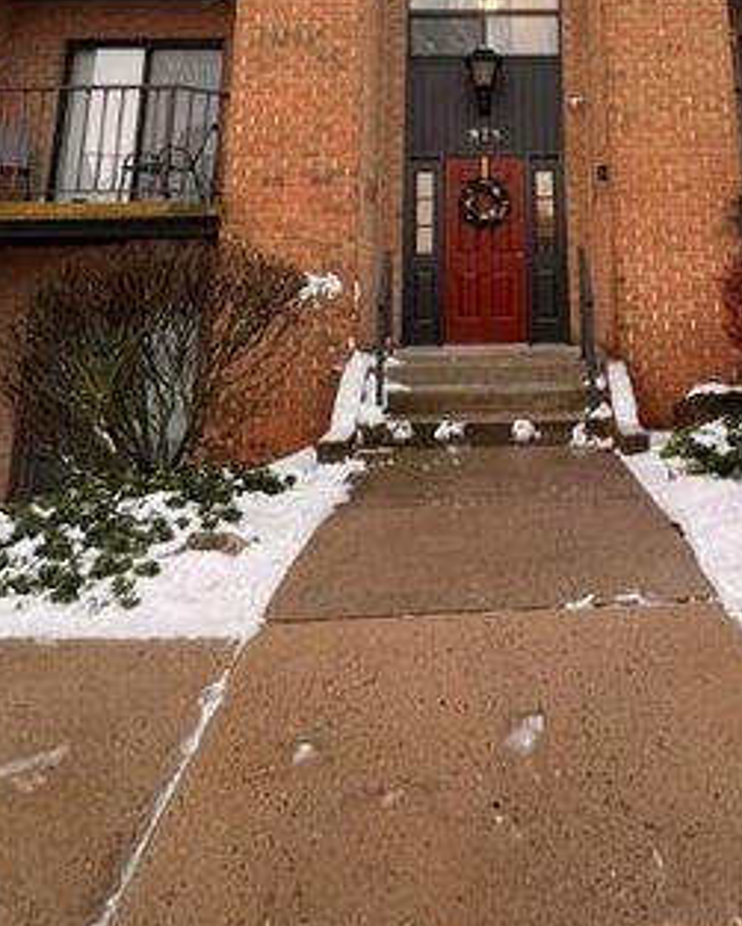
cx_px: 514
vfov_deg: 55.6
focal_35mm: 27
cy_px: 96
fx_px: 740
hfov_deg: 51.9
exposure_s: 1/78
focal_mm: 1.57
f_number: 1.8
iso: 250
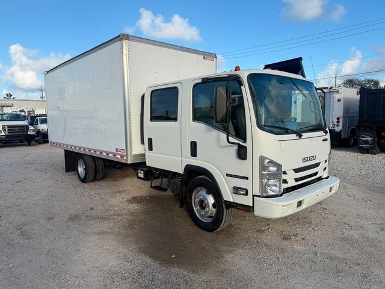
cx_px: 192
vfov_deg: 56.8
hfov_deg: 71.6
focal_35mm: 24
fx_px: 267
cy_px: 144
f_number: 1.78
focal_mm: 6.76
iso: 80
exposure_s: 1/3145
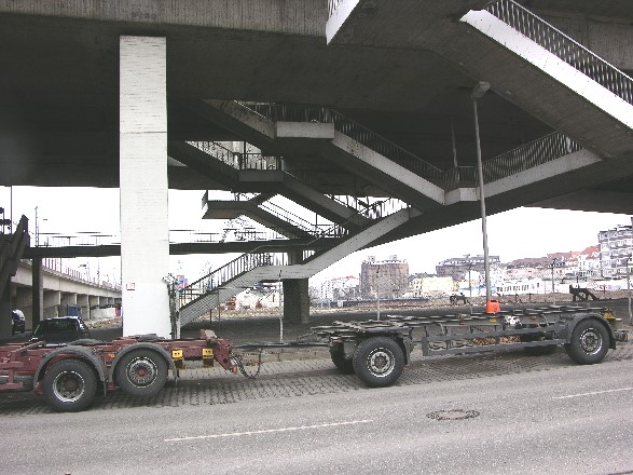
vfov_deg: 40.7
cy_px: 238
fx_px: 640
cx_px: 316
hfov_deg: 52.6
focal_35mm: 35
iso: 50
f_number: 5.6
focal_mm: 8.9
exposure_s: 1/61.8
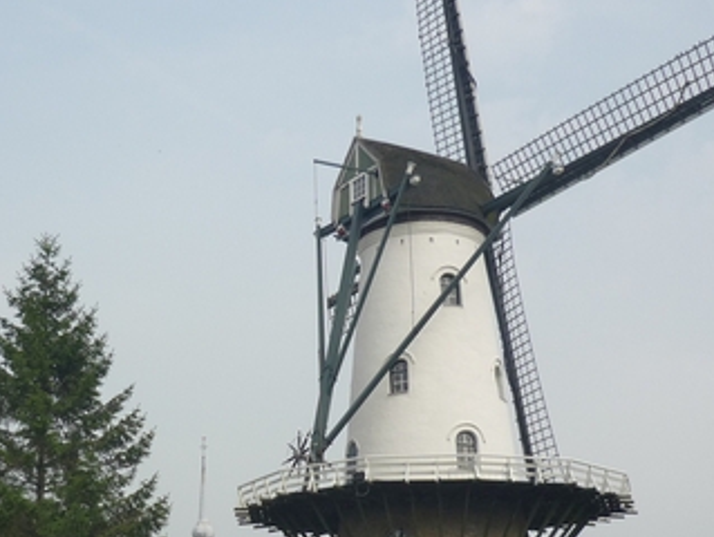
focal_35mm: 62
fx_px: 1280
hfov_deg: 30.9
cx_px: 228
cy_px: 385
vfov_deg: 23.5
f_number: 8
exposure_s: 1/250
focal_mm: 5.5
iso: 100
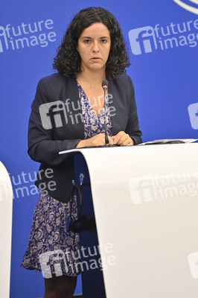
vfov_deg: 10.3
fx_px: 1653
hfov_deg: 6.9
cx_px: 99
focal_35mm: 200
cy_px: 149
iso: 4000
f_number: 2.8
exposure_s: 1/640
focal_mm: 200
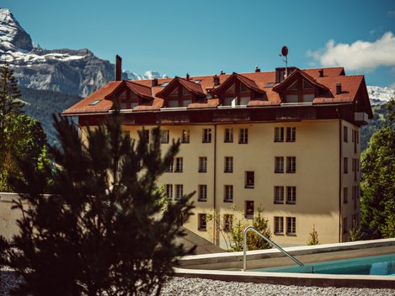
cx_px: 195
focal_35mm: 45
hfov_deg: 42.1
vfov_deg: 32.2
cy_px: 145
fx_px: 514
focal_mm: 55
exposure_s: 1/4000
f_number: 1.7
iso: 80
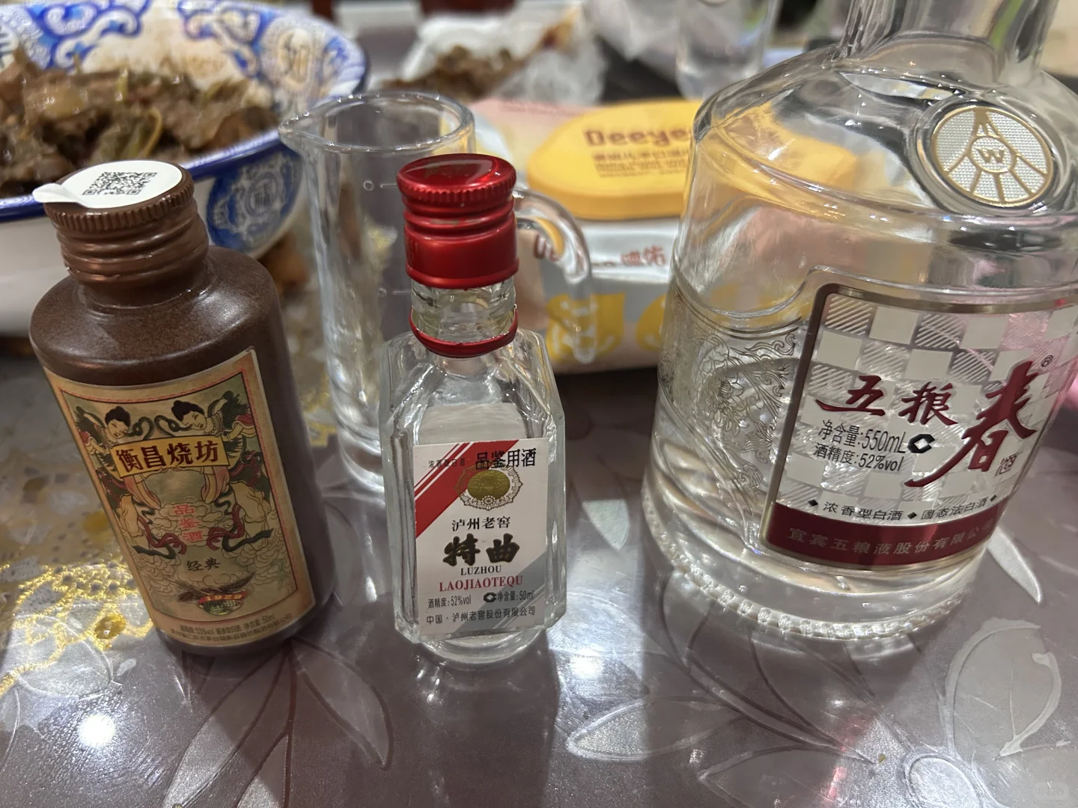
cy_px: 404
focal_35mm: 26
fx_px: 810
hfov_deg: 67.3
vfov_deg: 53.1
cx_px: 539
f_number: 1.5
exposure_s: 1/50
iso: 400
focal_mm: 5.7
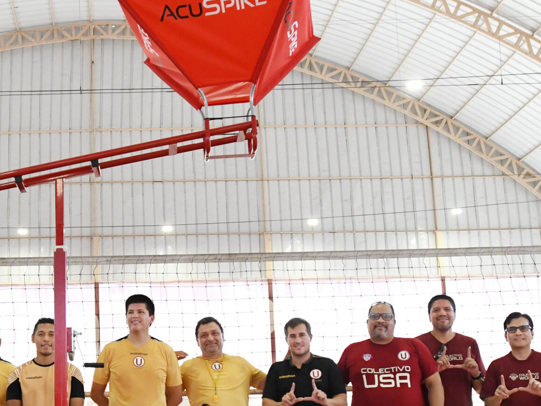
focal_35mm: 54
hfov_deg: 34.0
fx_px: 845
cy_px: 298
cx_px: 79
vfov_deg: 26.7
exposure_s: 1/800
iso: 2500
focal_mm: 17
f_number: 4
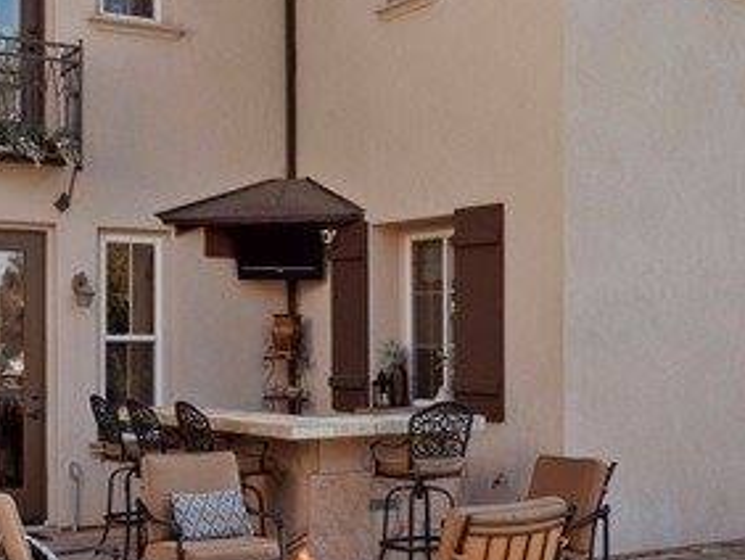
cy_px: 404
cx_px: 452
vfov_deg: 25.0
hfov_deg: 33.1
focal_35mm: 58
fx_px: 1249
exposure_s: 1/80
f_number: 8
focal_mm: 8
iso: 200
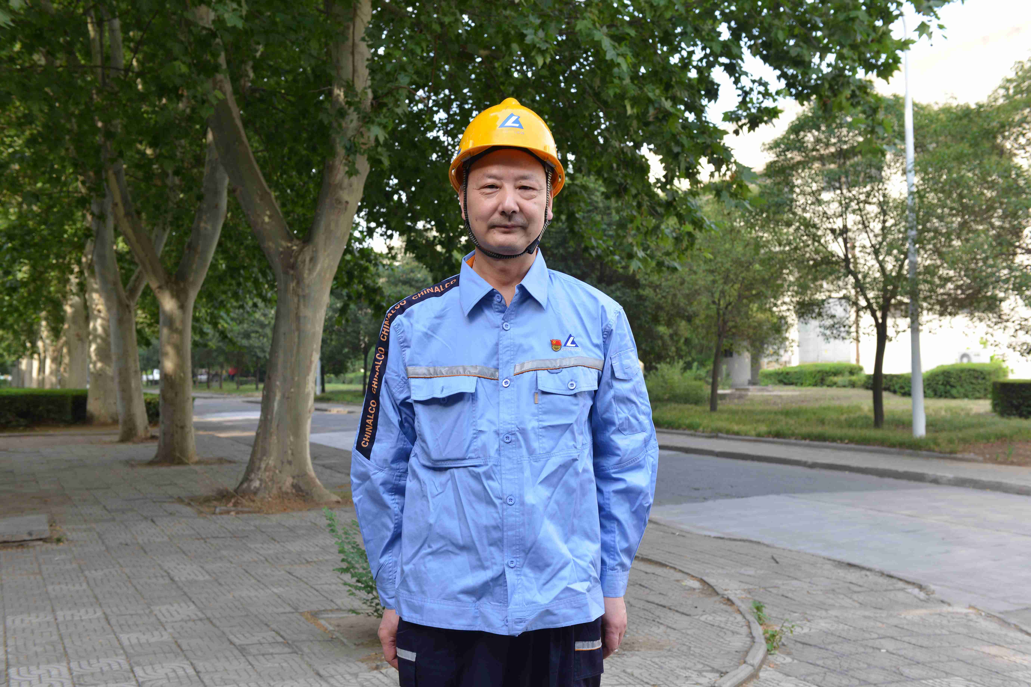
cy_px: 344
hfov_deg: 48.5
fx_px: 1145
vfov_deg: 33.4
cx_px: 516
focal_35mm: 40
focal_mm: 40
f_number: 6.3
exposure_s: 1/60
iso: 140
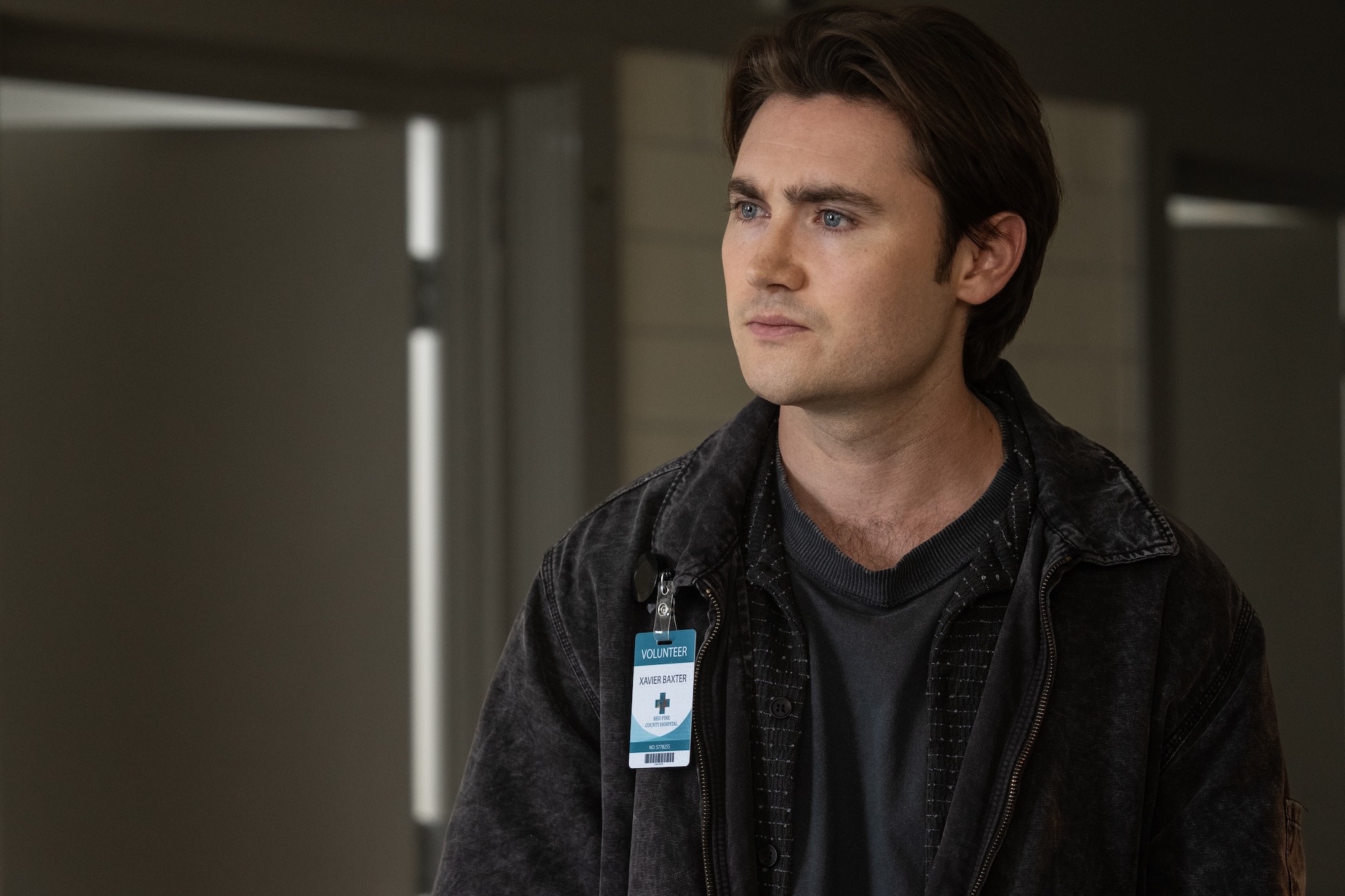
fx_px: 3922
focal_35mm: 105
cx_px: 672
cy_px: 448
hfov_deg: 19.5
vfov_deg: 13.0
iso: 1250
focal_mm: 70
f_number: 2.8
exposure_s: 1/80
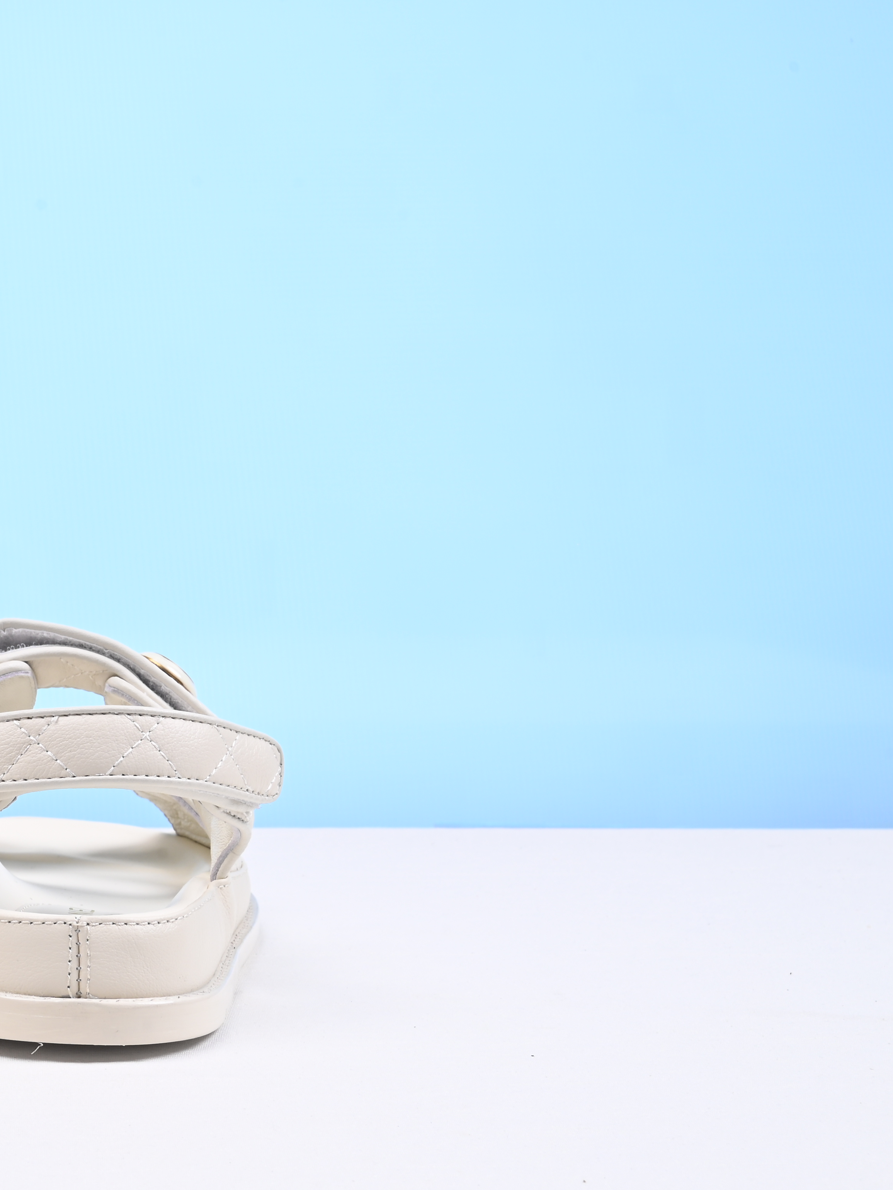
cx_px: -120
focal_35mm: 77
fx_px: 2648
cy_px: 567
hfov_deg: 18.3
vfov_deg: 25.3
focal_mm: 41
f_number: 16
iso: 100
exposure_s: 1/2
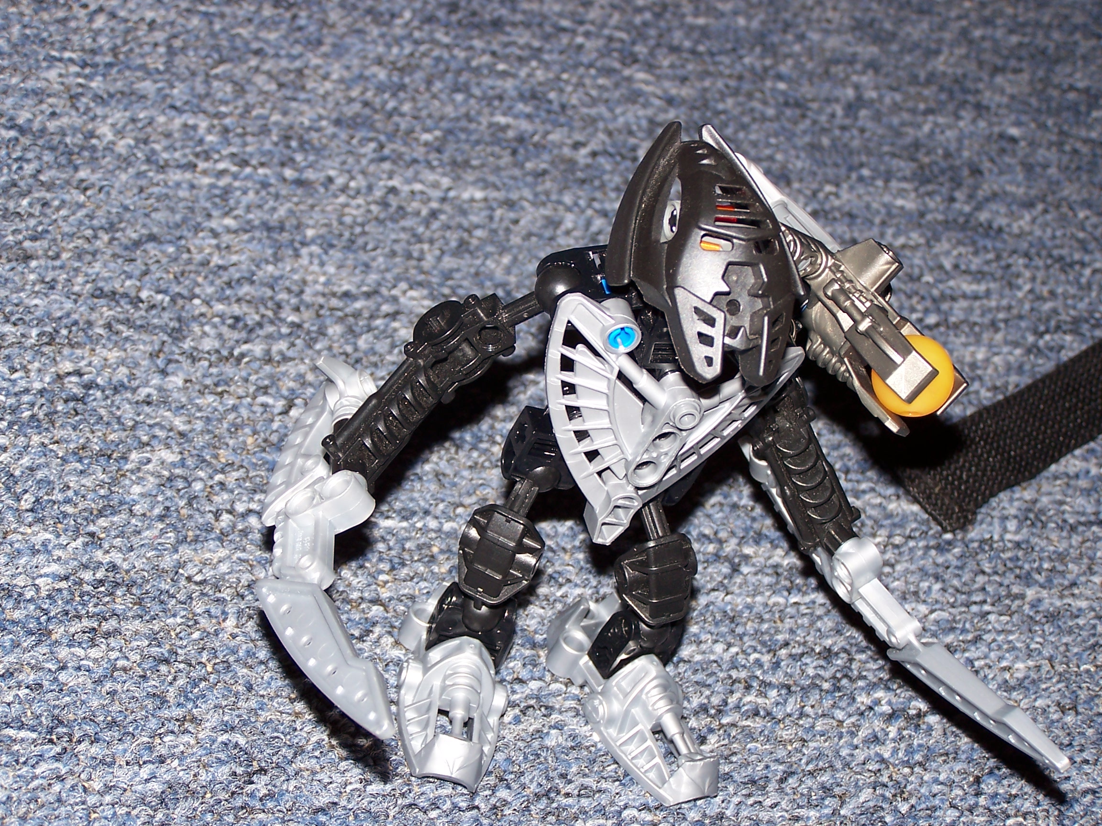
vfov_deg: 18.0
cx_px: 551
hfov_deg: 23.8
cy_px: 413
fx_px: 2610
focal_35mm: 82
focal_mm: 13.7
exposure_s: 1/90
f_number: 3.2
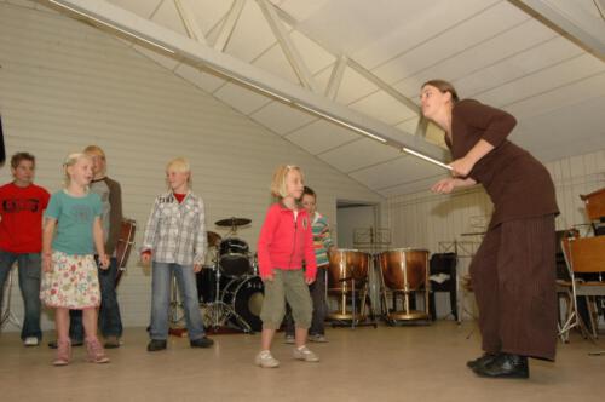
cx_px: 302
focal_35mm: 33
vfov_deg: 39.9
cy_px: 201
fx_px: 554
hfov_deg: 57.3
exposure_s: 1/80
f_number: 6.3
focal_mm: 22
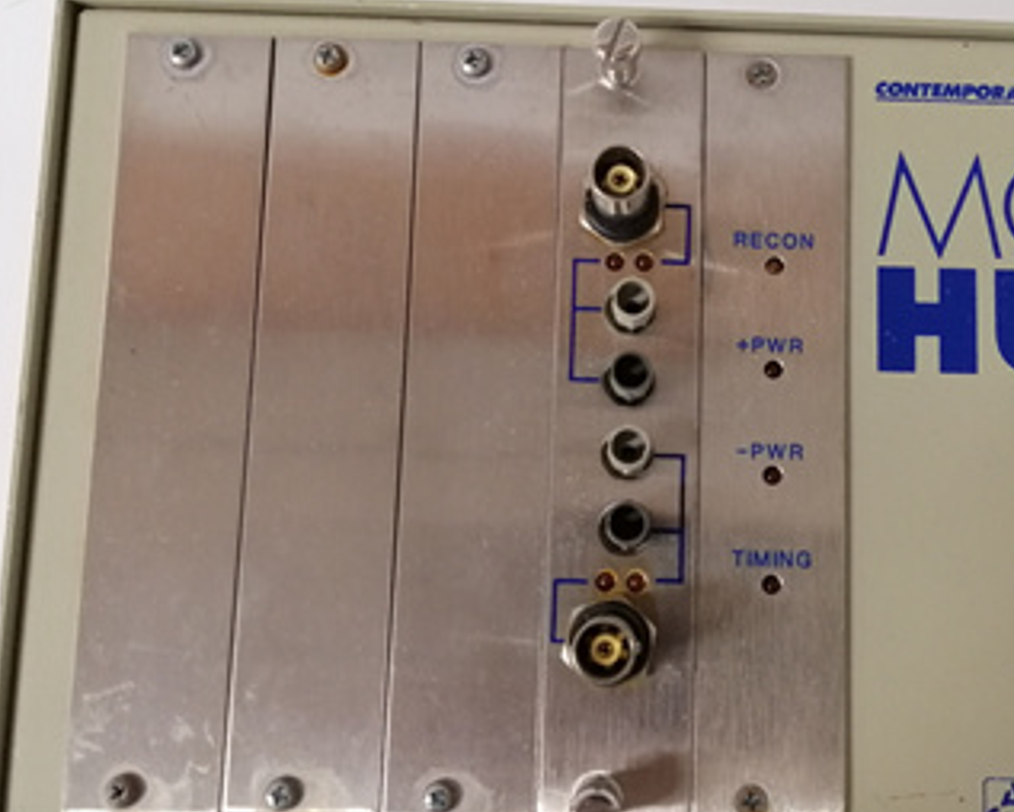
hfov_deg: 45.1
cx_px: 675
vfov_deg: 37.4
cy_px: 385
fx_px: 1201
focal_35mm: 40
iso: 250
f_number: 2.2
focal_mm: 3.81
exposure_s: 1/33.3
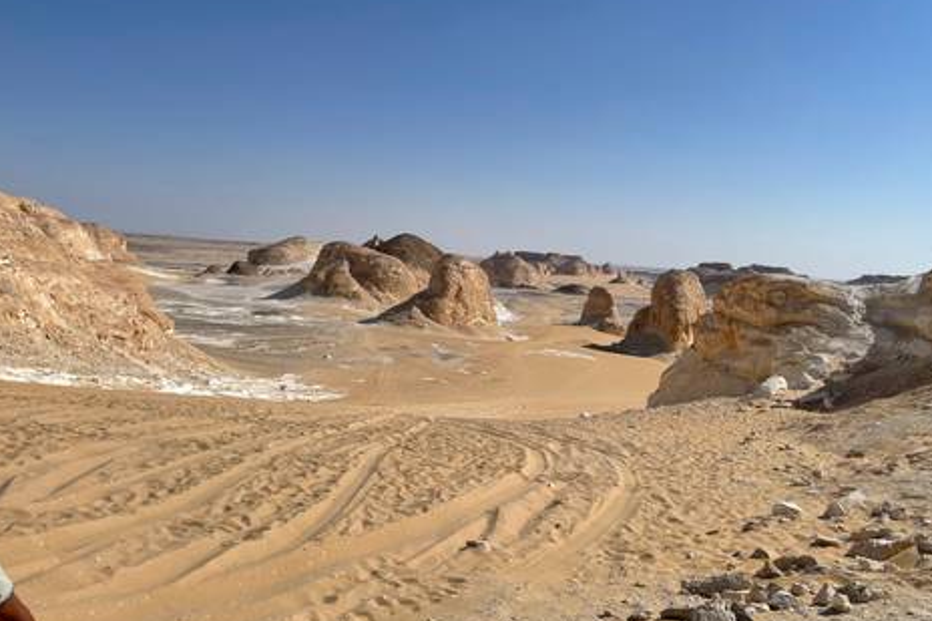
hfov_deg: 65.5
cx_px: 464
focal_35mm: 28
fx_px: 725
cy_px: 301
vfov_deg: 46.4
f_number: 1.6
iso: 32
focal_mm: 4.2
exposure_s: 1/10753
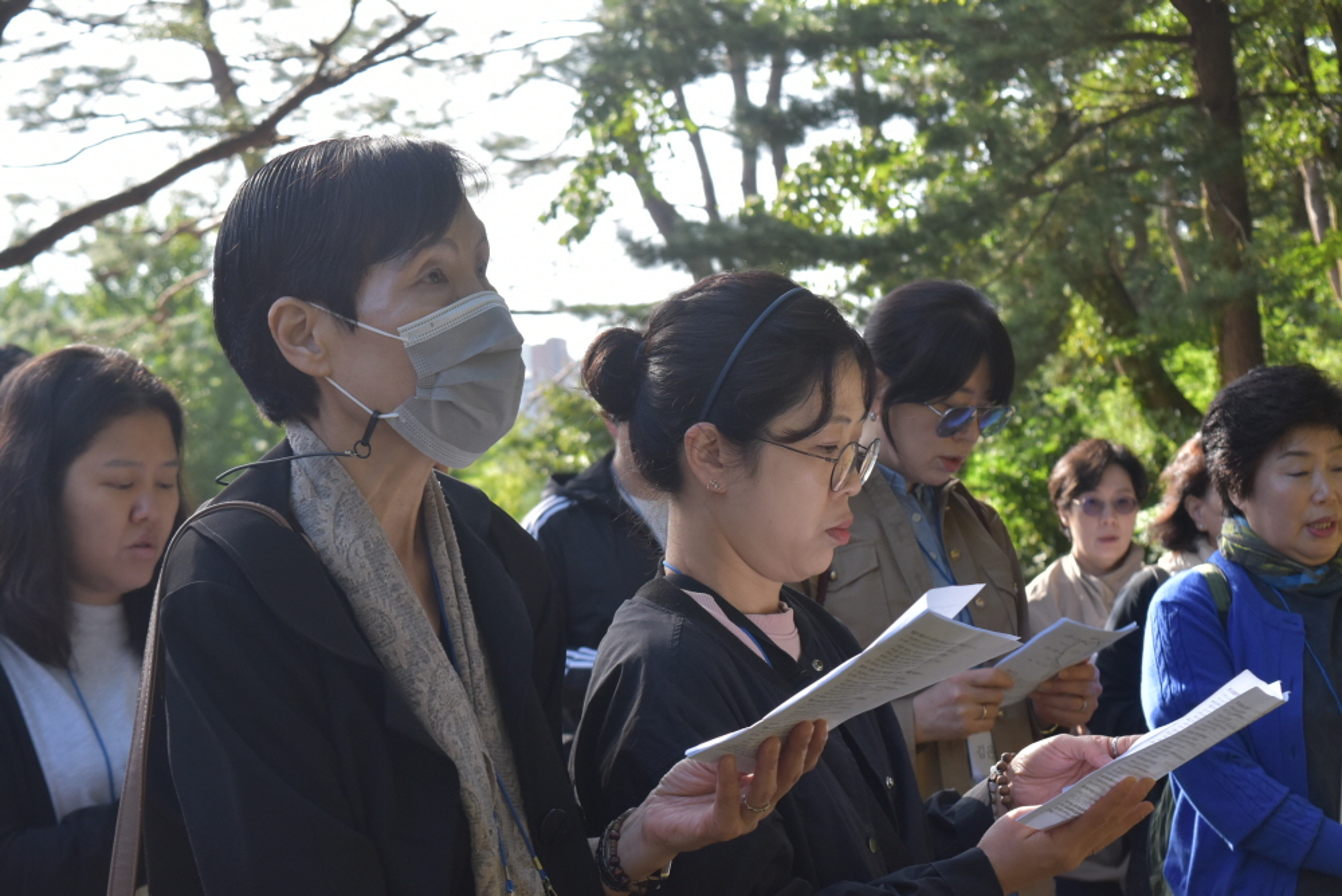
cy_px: 448
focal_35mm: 78
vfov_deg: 17.5
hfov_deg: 26.0
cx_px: 671
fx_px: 2909
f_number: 8
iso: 400
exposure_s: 1/250
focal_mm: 52
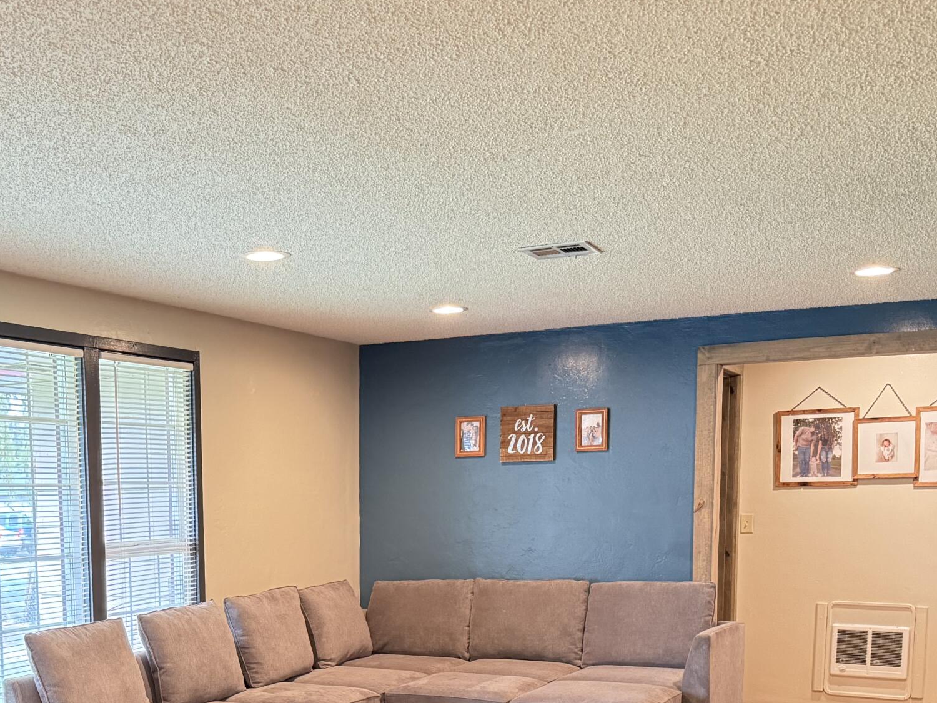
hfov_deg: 38.9
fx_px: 1299
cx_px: 266
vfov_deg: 29.1
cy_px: 627
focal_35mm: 48
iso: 640
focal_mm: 6.76
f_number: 1.78
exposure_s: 1/60
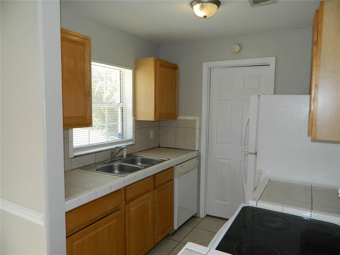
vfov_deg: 54.9
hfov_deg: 69.4
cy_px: 128
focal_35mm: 25
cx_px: 170
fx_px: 246
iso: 80
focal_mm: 4.5
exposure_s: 1/50
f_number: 3.1
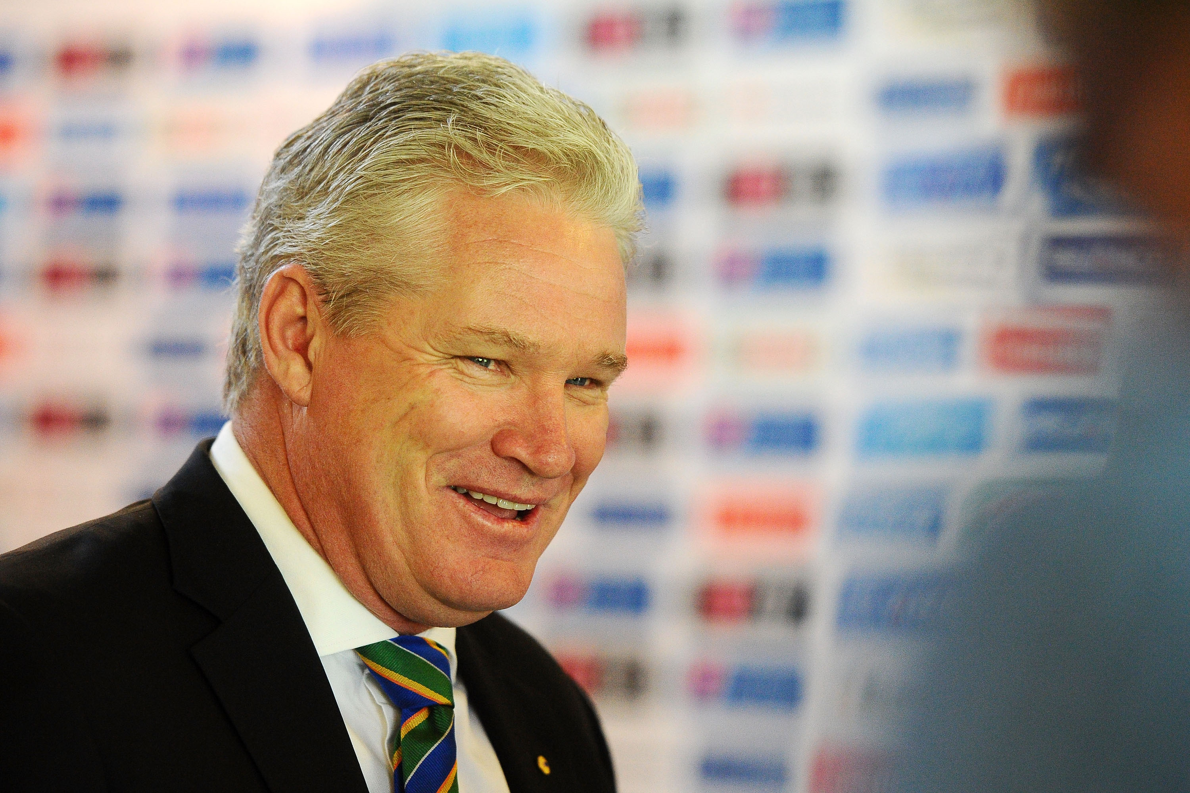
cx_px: 595
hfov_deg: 12.8
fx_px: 5288
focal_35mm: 160
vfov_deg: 8.6
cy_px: 396
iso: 4000
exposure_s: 1/640
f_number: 2.8
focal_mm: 160
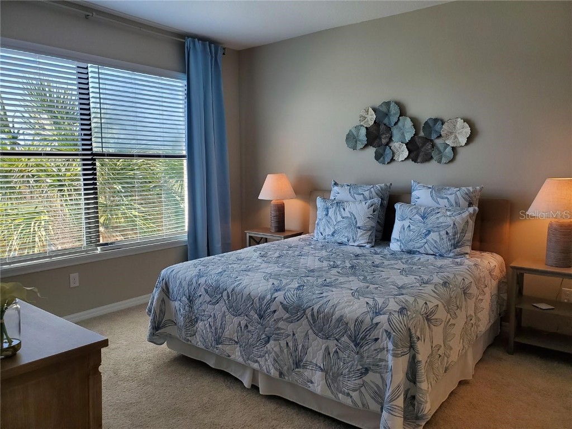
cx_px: 286
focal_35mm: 26
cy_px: 214
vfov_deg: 53.1
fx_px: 430
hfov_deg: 67.3
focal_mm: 4.3
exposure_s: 1/120
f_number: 2.4
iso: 64
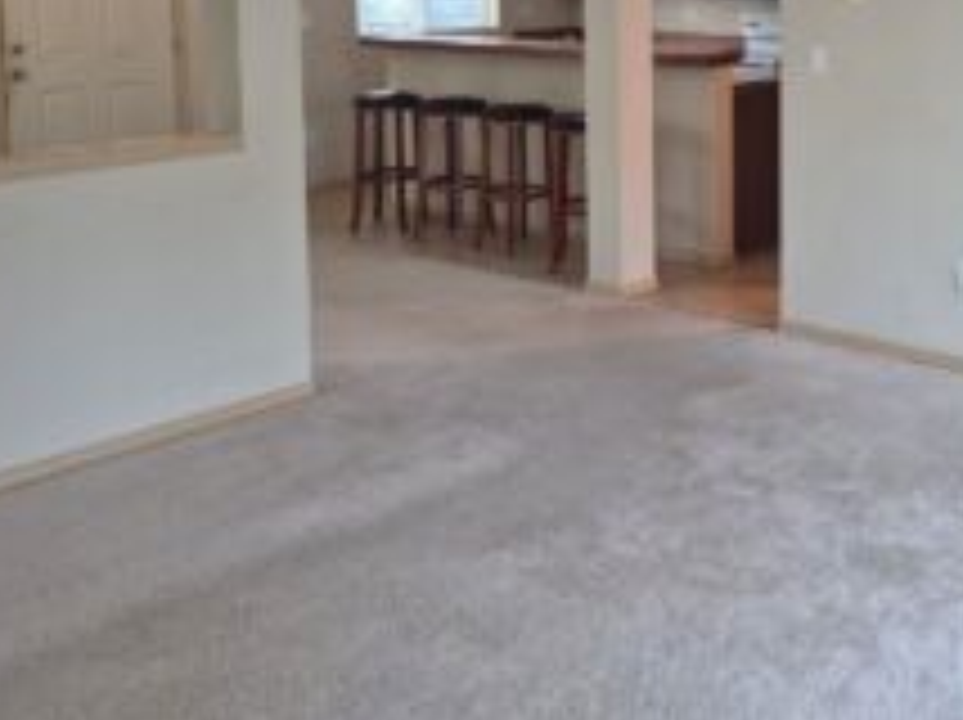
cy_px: 50
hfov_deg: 41.0
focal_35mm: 43
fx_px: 1195
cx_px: 842
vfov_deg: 31.7
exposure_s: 1/120
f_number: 1.8
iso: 100
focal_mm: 5.4
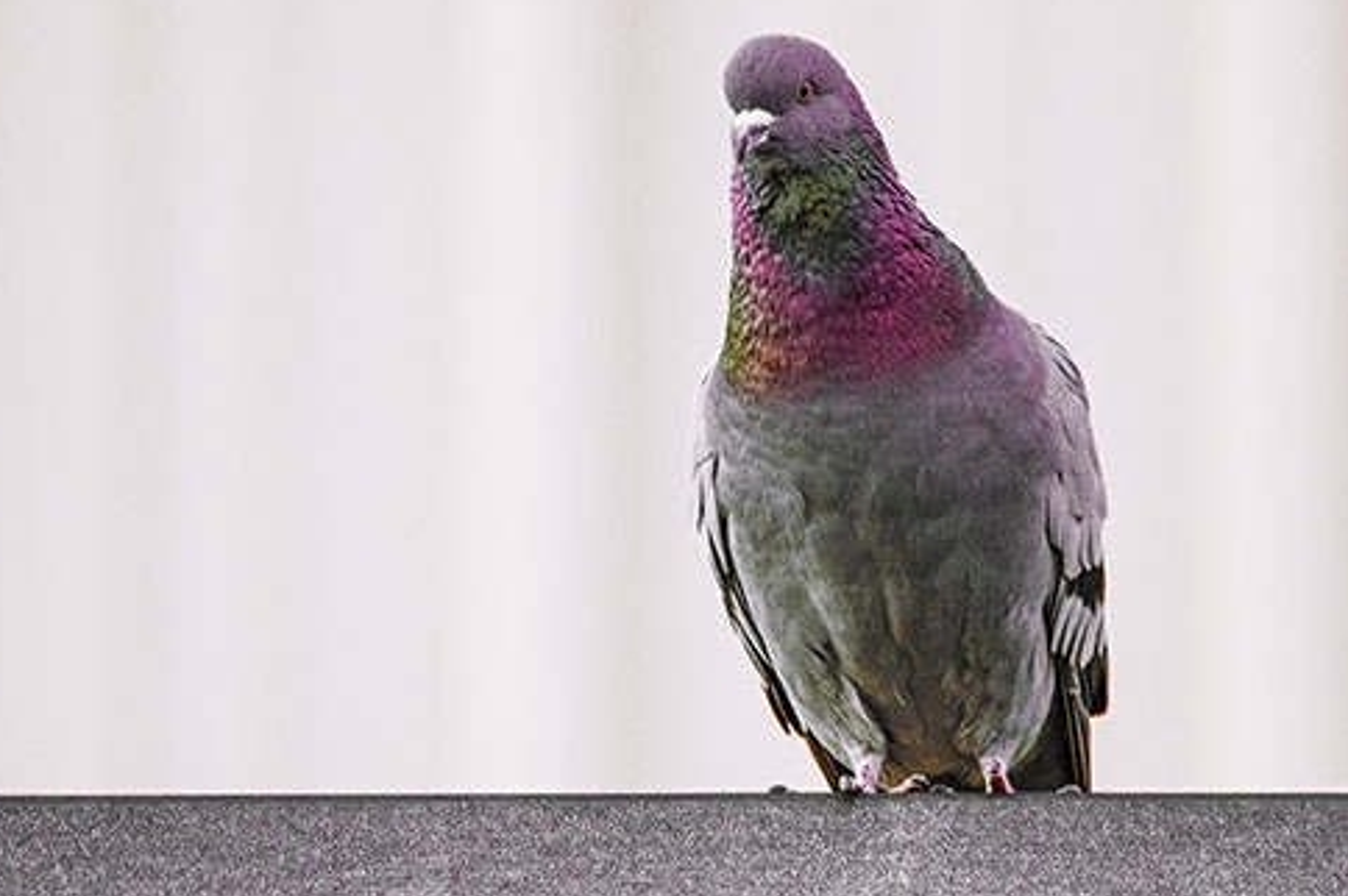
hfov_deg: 1.7
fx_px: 46398
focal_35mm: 1240
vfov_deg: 1.1
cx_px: 655
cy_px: 447
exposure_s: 1/1250
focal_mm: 1200
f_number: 13
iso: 3200
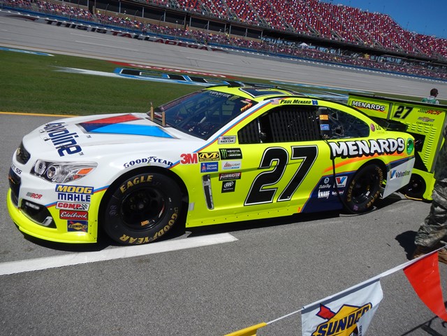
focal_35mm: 28
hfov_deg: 63.4
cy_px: 168
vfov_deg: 49.7
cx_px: 224
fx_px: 362
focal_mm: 5
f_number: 7.8
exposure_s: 1/640
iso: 125
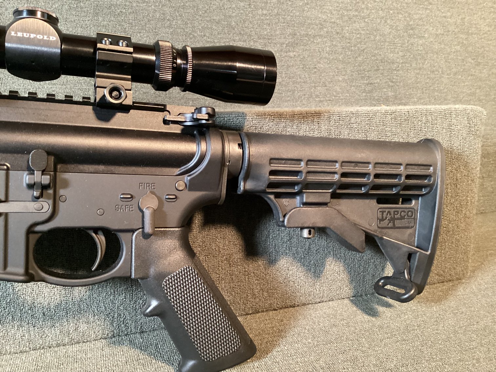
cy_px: 186
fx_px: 444
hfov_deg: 58.3
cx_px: 248
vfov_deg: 45.4
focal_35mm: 31
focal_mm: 3.3
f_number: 2.4
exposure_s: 1/25
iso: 500
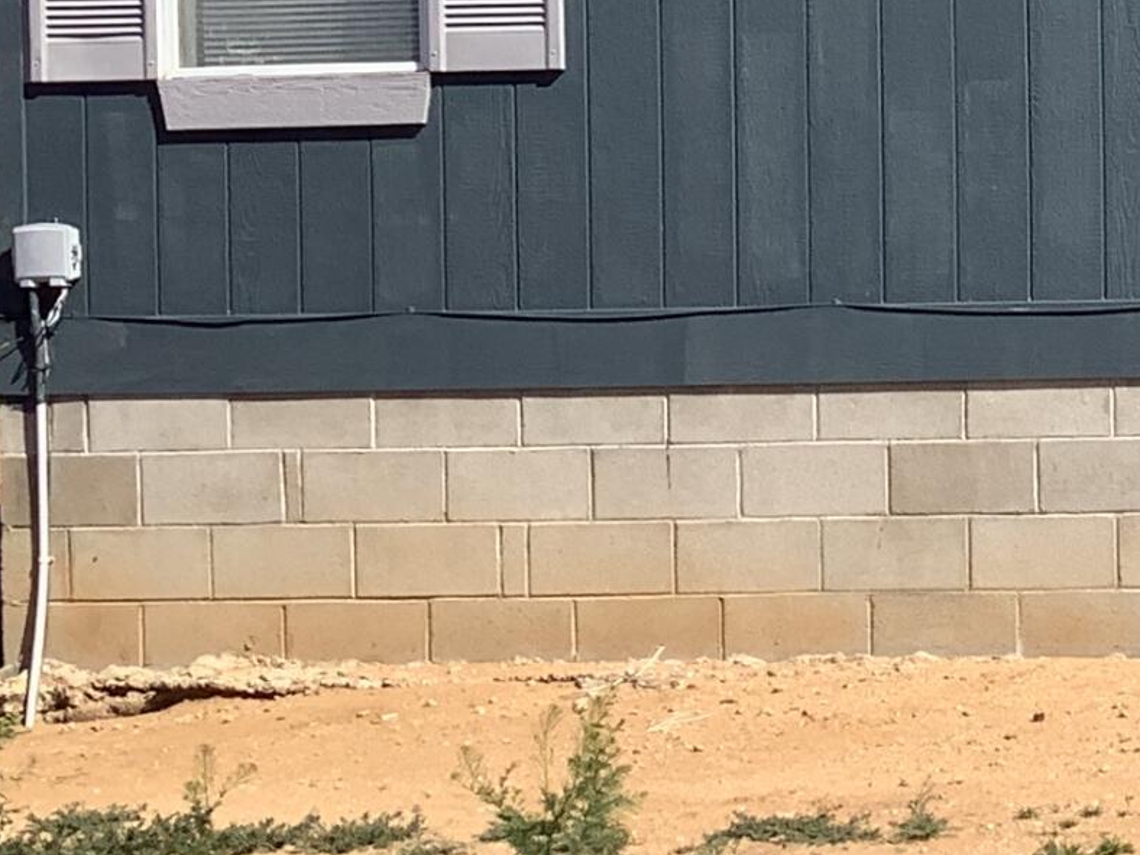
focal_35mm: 118
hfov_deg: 14.7
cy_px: 137
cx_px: 2015
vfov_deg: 12.5
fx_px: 3886
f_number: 2.4
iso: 25
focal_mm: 3.3
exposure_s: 1/1274
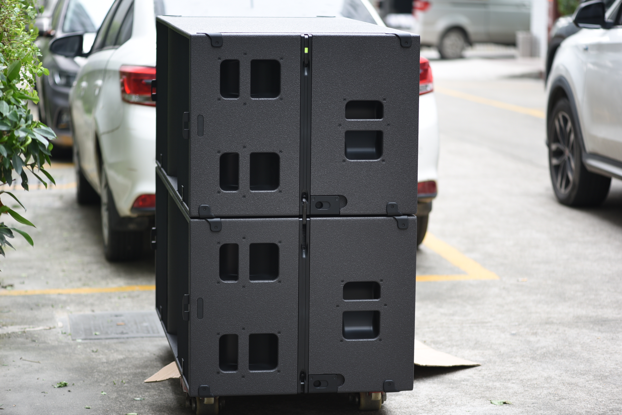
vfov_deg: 13.1
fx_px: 1815
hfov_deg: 19.4
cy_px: 208
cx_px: 311
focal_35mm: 105
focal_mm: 105
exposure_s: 1/30
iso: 100
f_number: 2.8
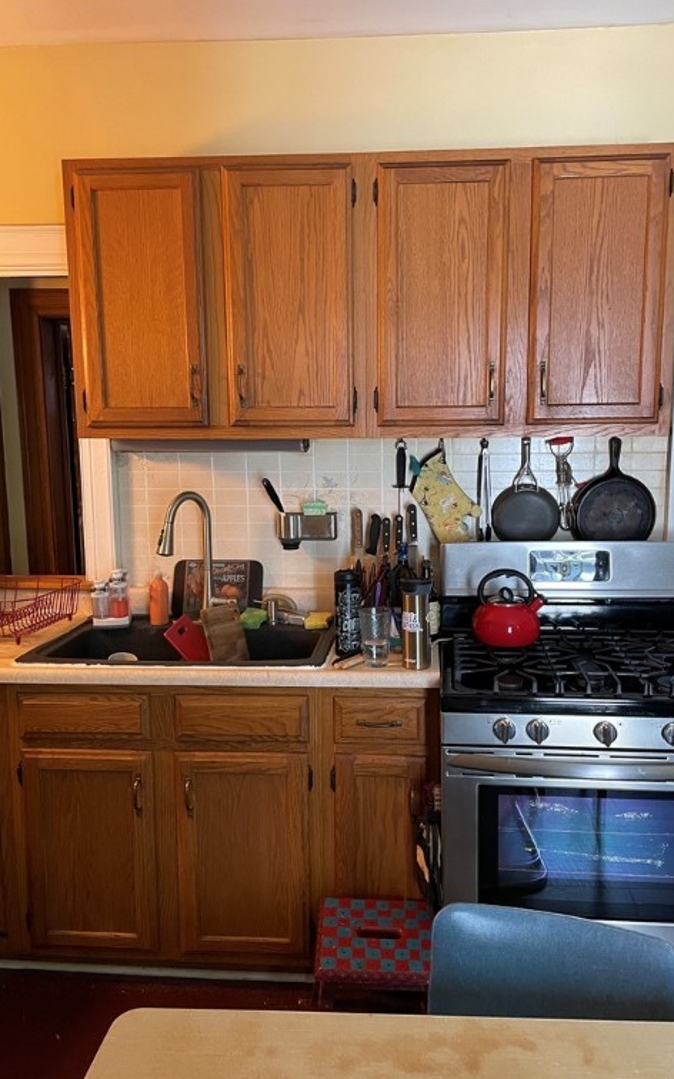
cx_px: 380
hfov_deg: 44.4
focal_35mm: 28
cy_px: 541
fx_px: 824
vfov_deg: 66.5
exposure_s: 1/60
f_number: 1.6
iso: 320
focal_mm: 4.2
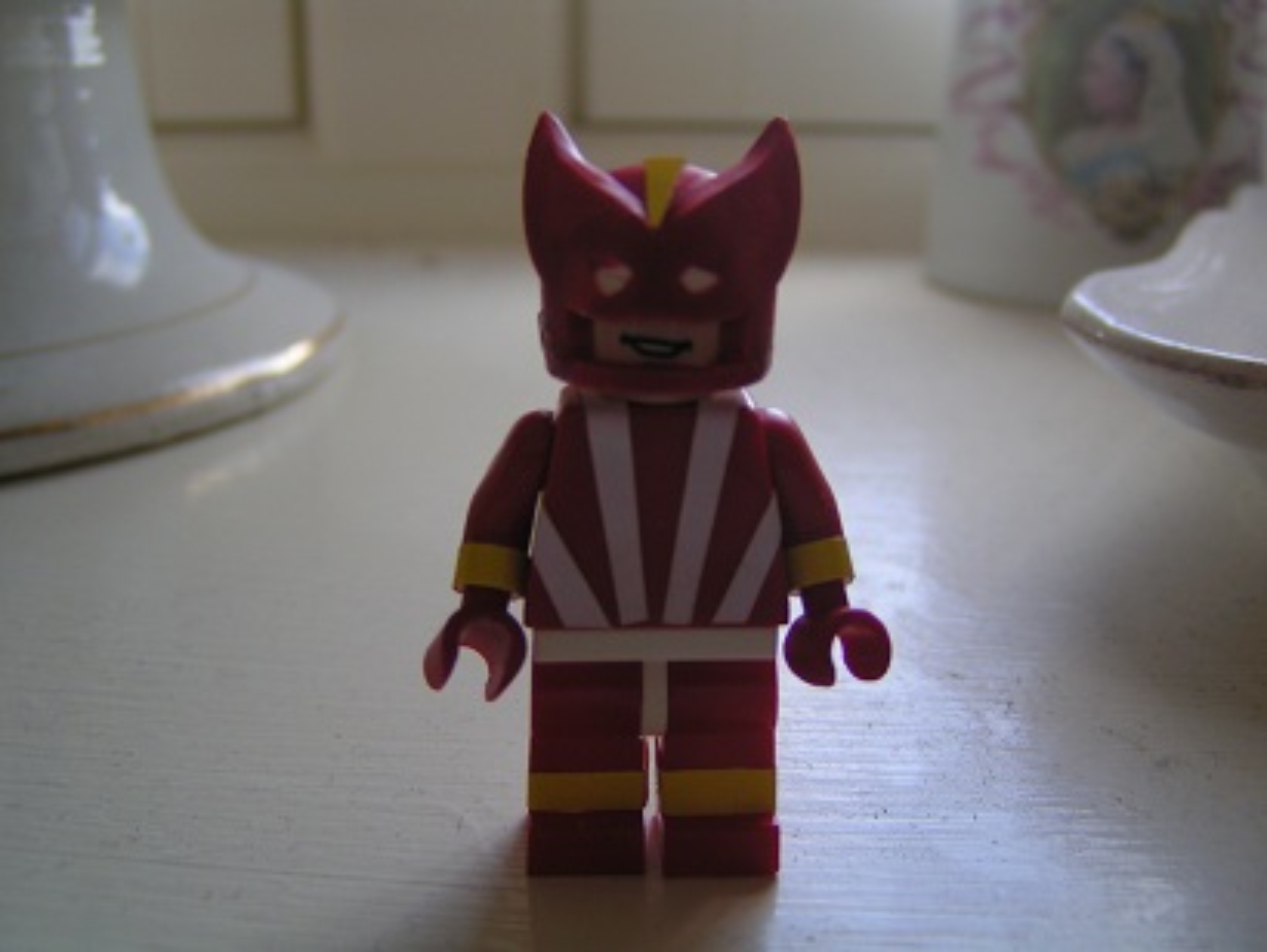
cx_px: 634
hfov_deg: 49.0
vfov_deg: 37.8
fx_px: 1392
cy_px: 476
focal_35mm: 38
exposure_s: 1/60
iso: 50
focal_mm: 5.8
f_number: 2.8
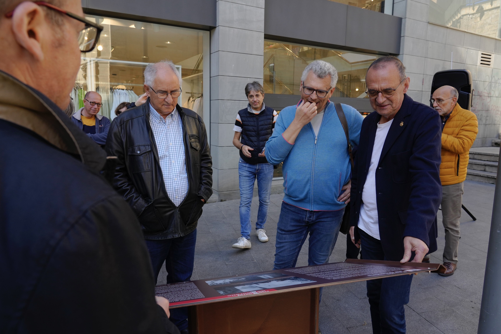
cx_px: 250
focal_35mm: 24
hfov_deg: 73.7
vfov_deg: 53.1
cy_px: 167
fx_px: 334
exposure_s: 1/250
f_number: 7.1
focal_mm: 24
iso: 500
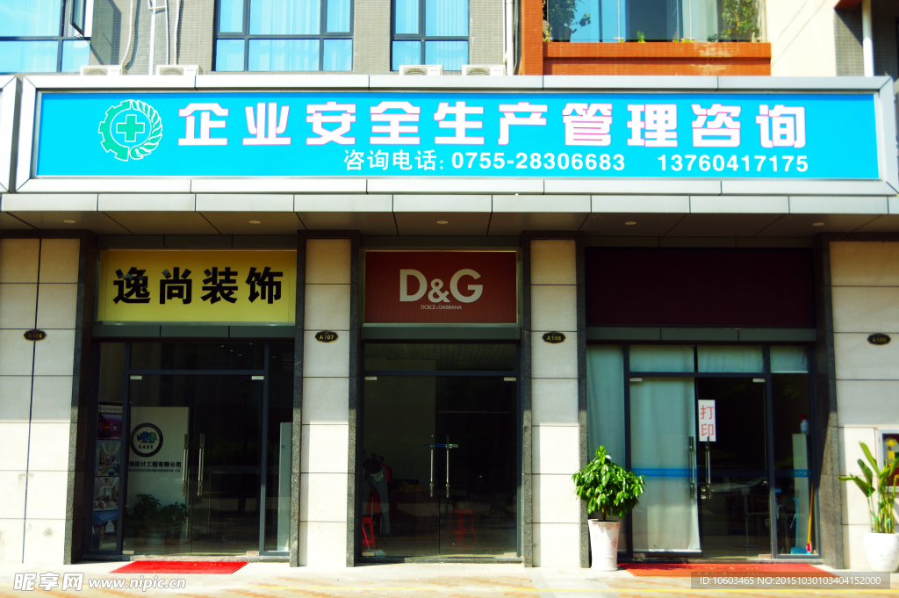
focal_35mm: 42
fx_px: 1048
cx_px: 450
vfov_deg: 31.8
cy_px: 299
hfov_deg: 46.4
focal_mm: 28
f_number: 5.6
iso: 100
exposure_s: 1/250
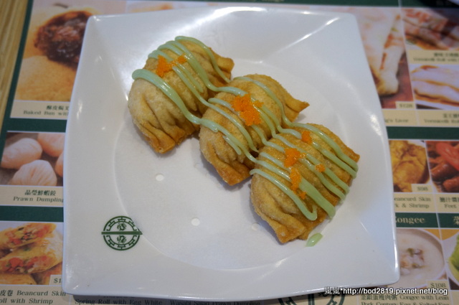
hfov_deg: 51.3
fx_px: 478
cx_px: 230
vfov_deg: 35.4
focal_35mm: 38
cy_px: 152
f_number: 4.5
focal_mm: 25
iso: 400
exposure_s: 1/60
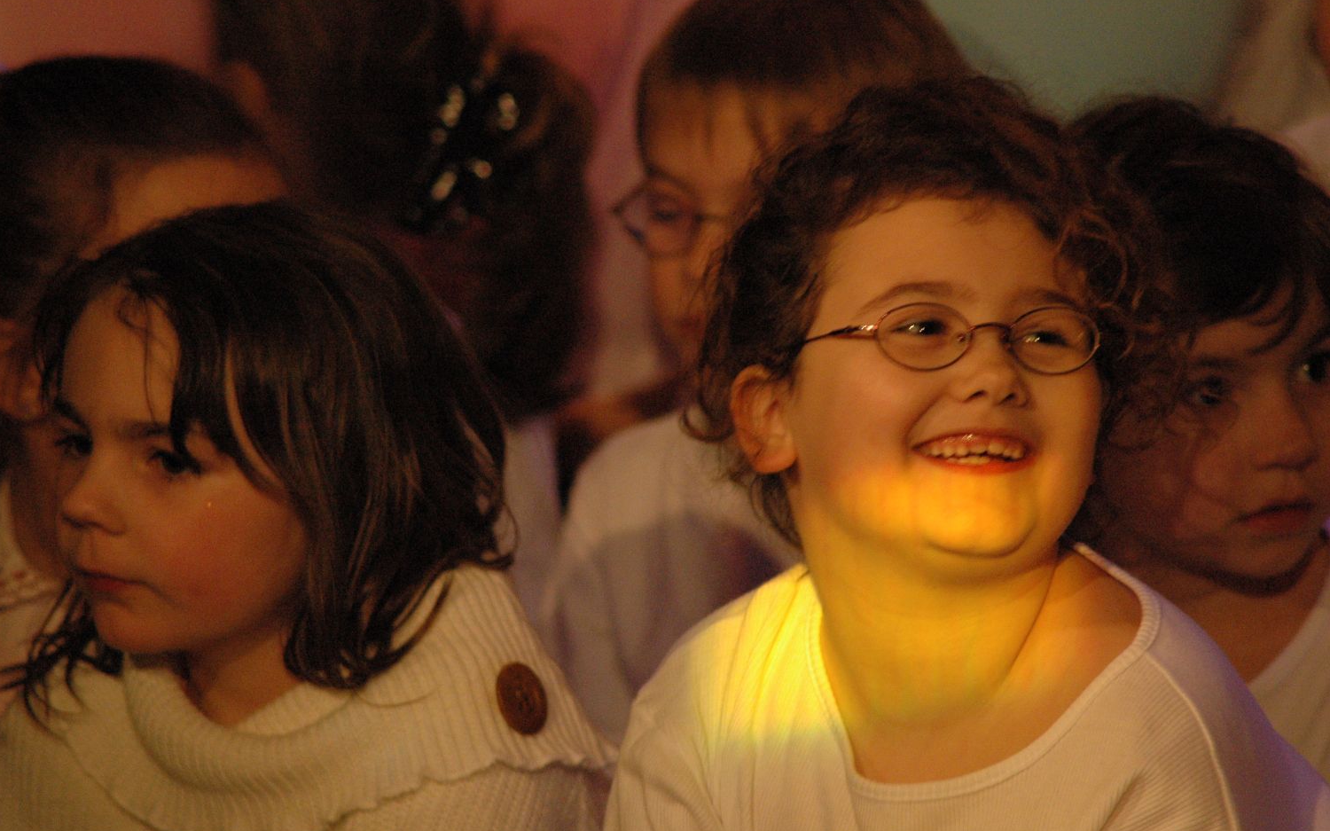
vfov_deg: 3.4
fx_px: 13880
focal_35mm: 383
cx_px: 664
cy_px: 404
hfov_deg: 5.5
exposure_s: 1/50
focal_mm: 250
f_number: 5.3
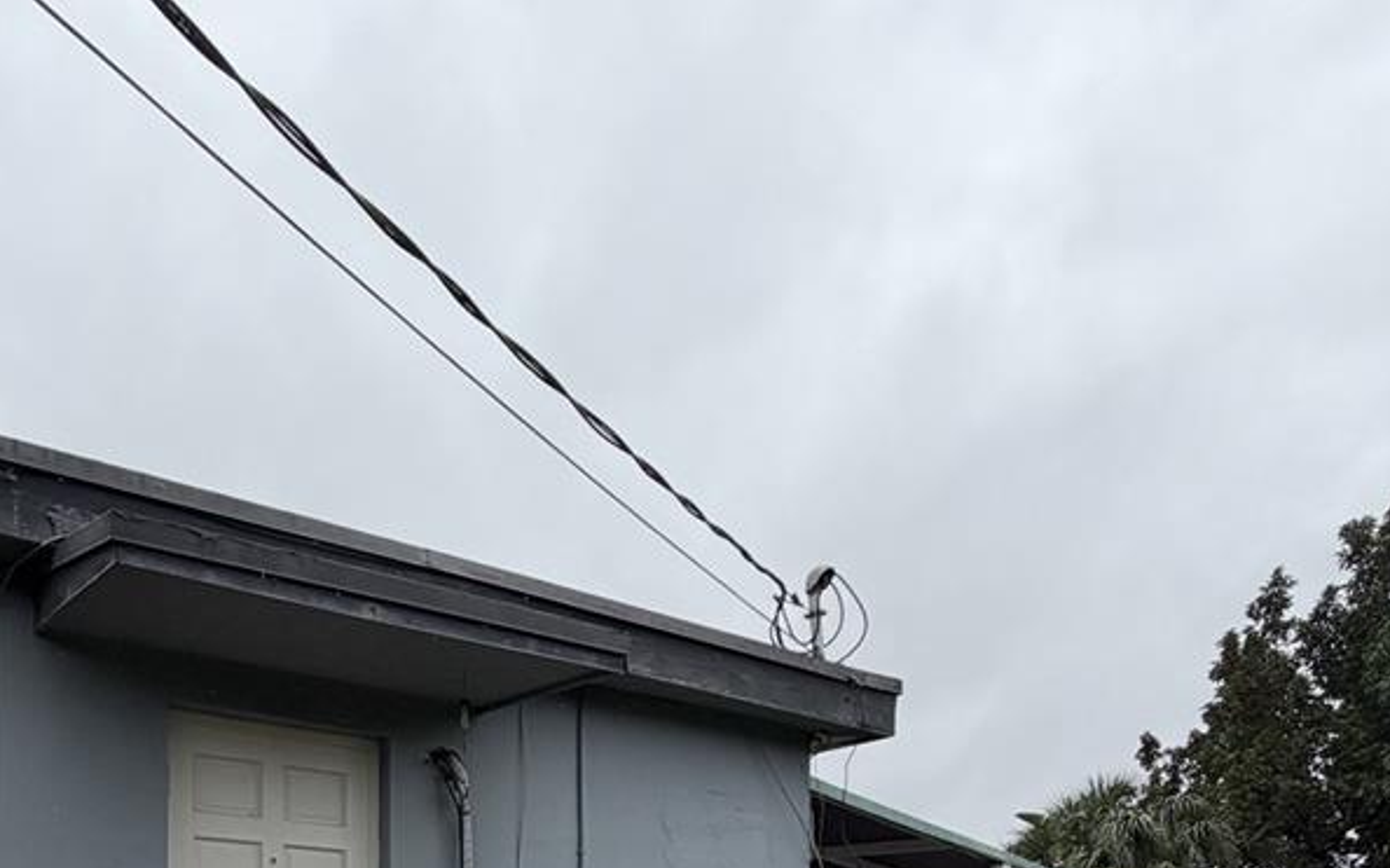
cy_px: 1027
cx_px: 356
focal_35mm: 30
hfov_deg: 59.7
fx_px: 1136
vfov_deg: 34.1
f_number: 2.2
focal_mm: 2.22
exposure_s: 1/502
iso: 50
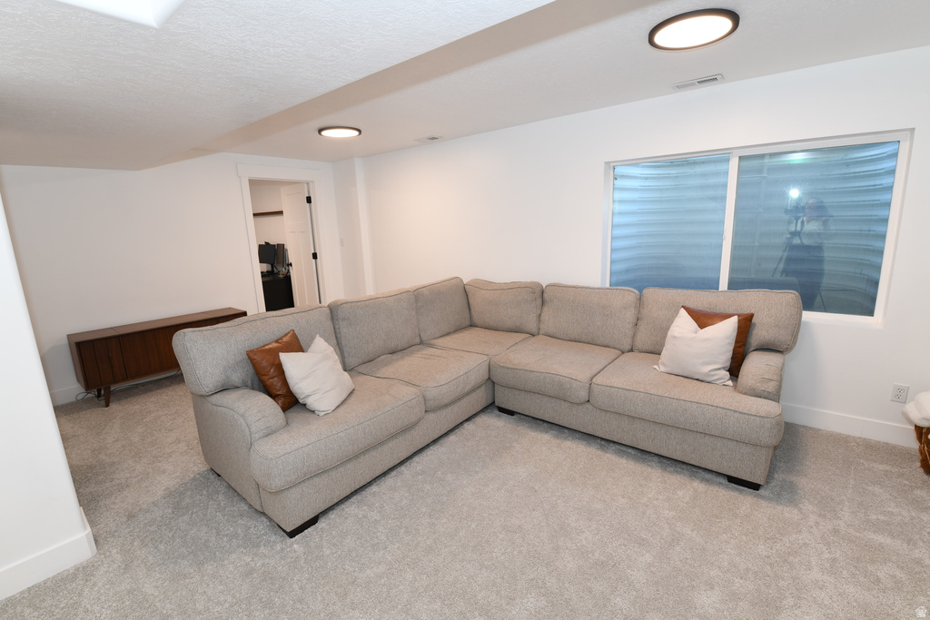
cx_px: 465
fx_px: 388
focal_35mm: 15
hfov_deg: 100.4
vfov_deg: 77.3
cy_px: 310
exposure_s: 1/6
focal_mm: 15
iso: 200
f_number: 7.1
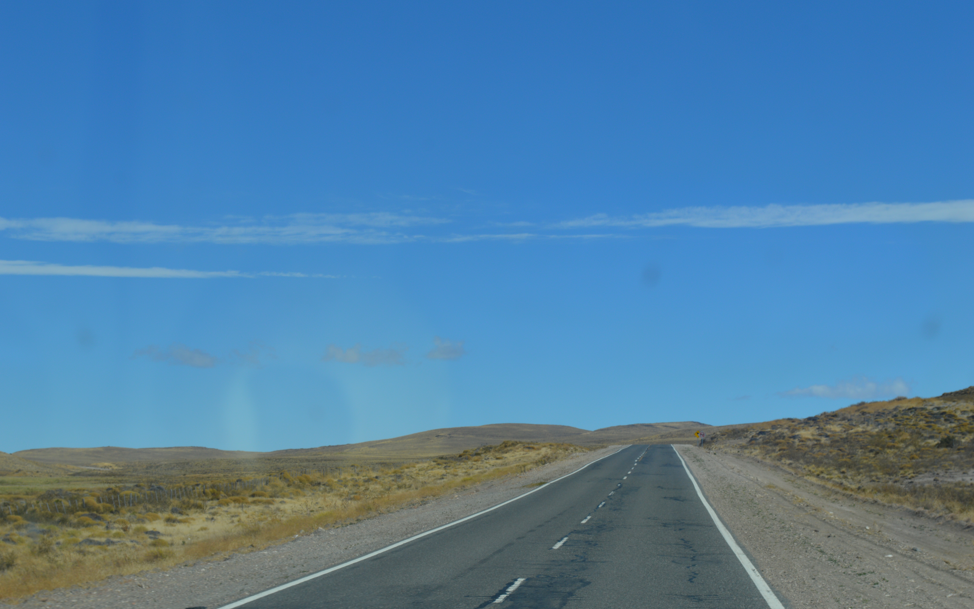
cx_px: 484
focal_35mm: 80
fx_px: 2124
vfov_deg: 16.3
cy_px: 324
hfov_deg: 25.8
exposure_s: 1/320
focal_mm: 52
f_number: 9
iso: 100
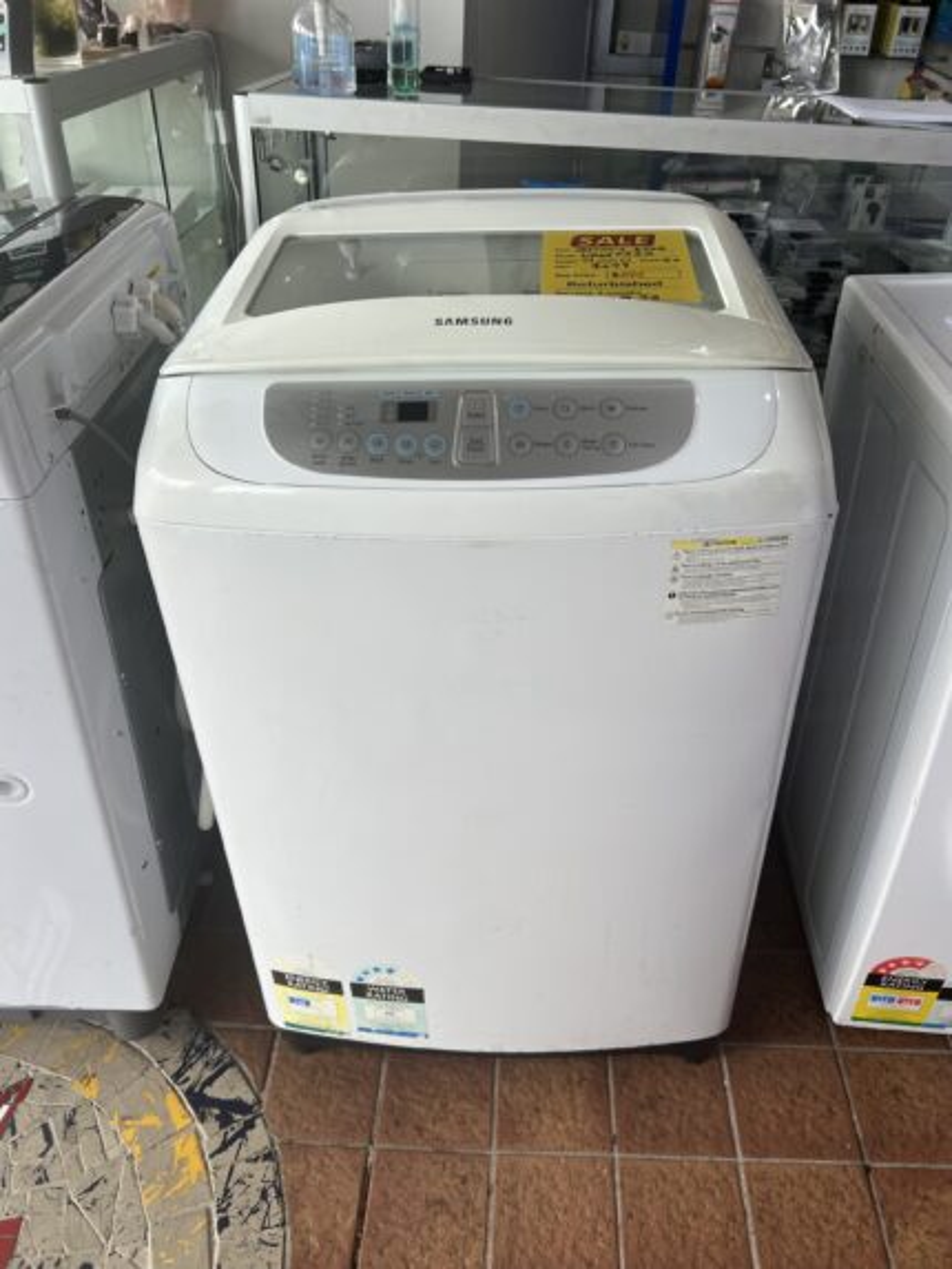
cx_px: 476
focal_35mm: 26
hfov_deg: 53.1
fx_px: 953
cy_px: 634
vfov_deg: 67.3
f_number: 1.5
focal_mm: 5.7
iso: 40
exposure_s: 1/222
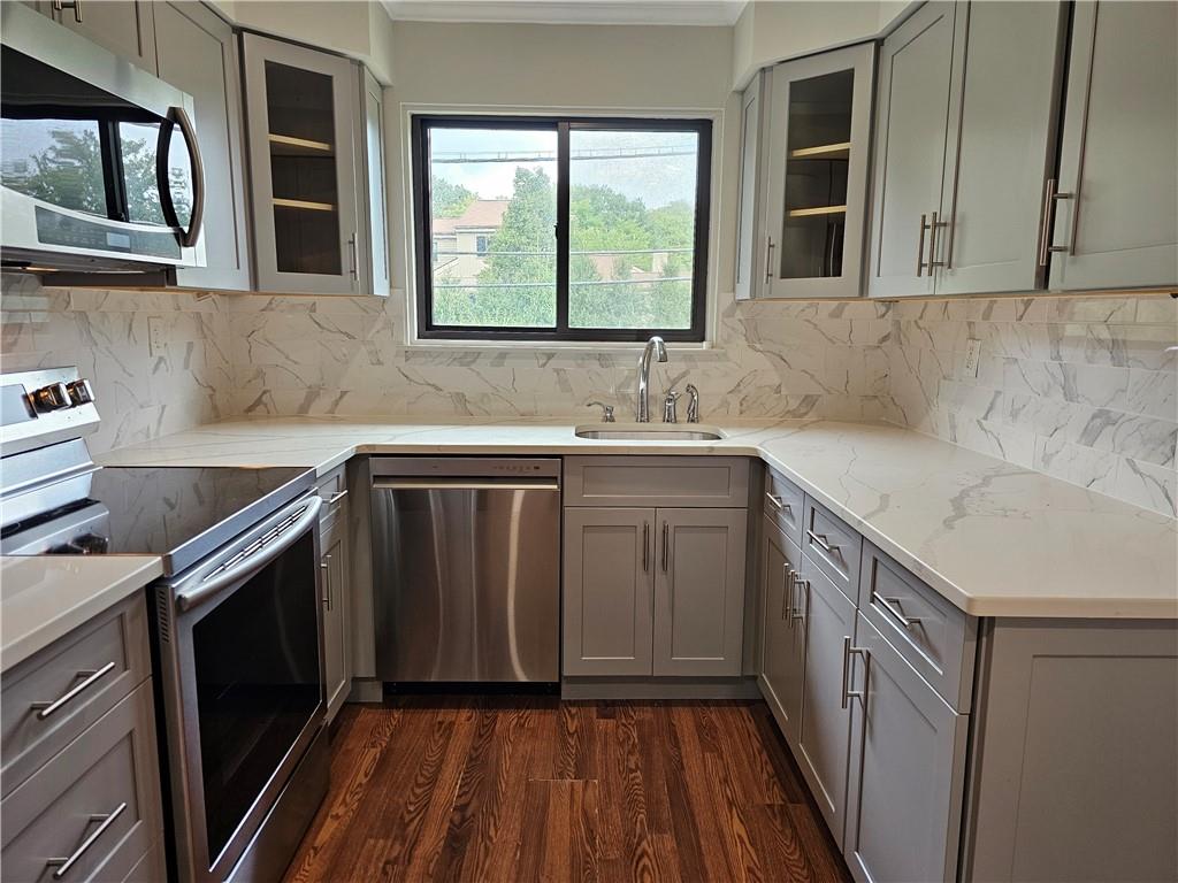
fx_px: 783
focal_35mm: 23
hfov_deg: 73.9
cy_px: 442
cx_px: 589
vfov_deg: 58.9
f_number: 1.7
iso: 125
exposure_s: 1/120
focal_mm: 6.3
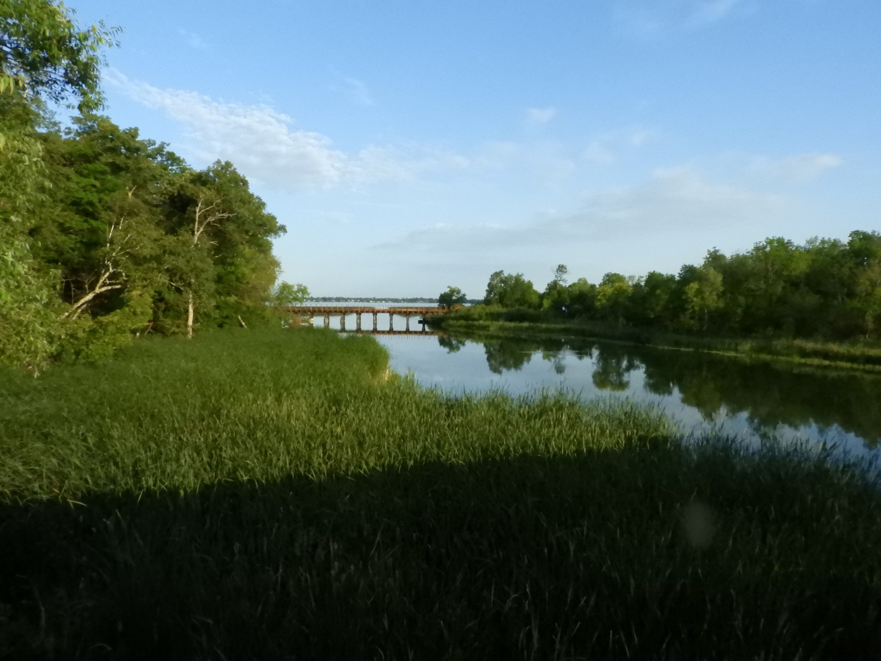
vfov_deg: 56.8
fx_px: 611
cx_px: 440
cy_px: 330
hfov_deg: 71.6
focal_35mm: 24
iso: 1600
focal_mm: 4.3
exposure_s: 1/1600
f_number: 7.6
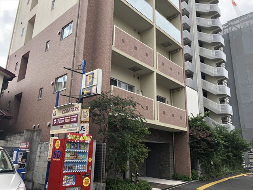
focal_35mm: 28
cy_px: 95
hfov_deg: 63.4
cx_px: 126
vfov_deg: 49.7
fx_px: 205
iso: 20
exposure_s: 1/425
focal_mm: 3.99
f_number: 1.8
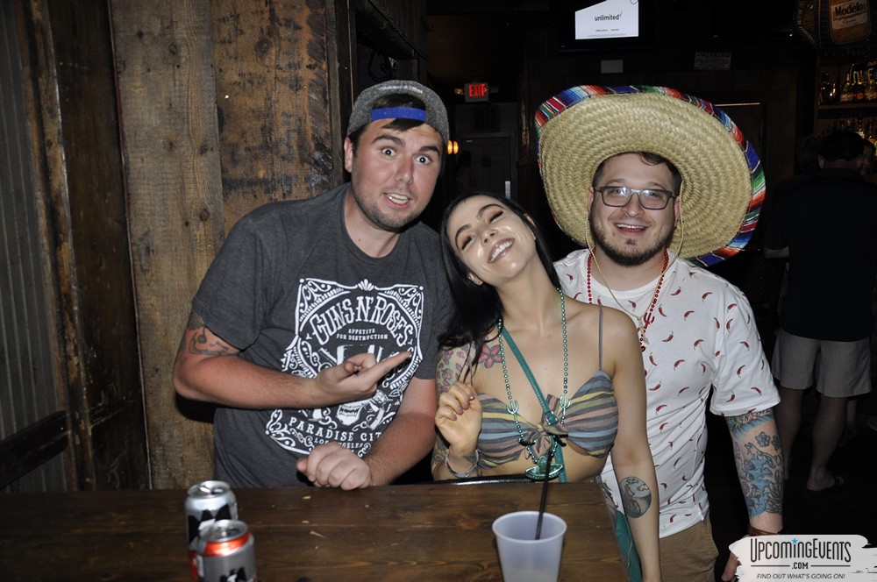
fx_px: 876
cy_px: 291
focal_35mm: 36
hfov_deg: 53.2
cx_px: 438
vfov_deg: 36.8
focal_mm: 24
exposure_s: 1/60
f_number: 5
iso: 400
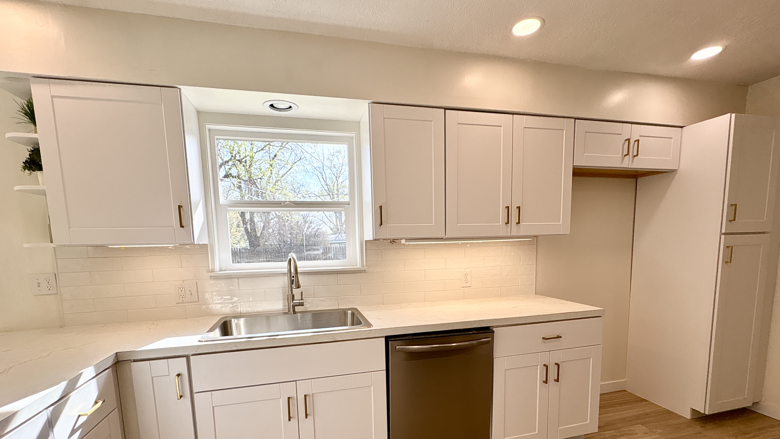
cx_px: 389
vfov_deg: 65.7
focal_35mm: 16
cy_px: 285
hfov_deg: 99.4
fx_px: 331
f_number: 2.2
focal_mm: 2.22
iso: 64
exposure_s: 1/425
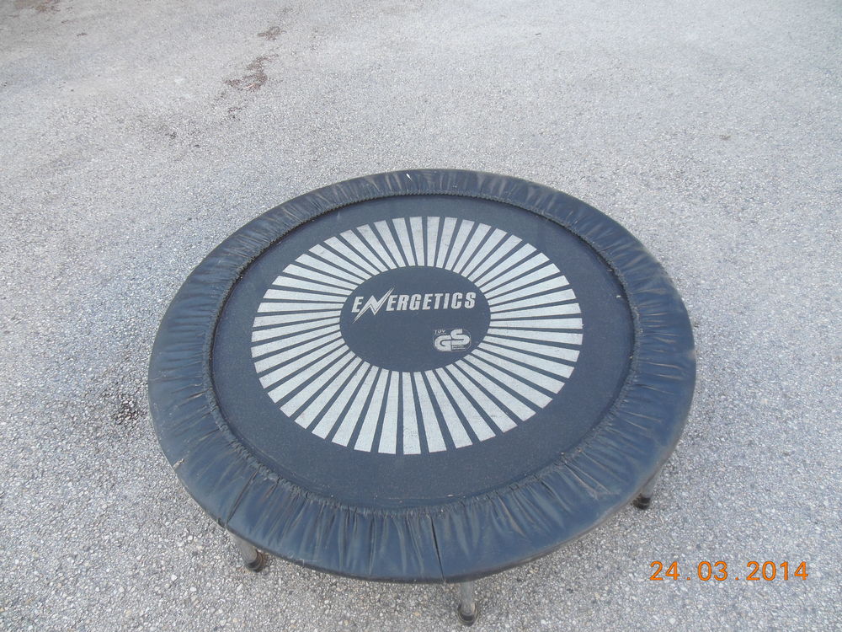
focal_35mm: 25
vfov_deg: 54.9
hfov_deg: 69.4
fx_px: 608
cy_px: 316
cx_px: 421
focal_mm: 4.5
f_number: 3.2
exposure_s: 1/60
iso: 125
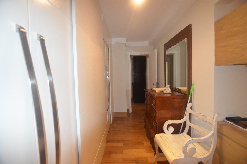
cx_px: 124
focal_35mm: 15
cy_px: 82
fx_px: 103
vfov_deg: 77.1
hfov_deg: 100.5
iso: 1400
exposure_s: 1/60
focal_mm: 10
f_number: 3.5
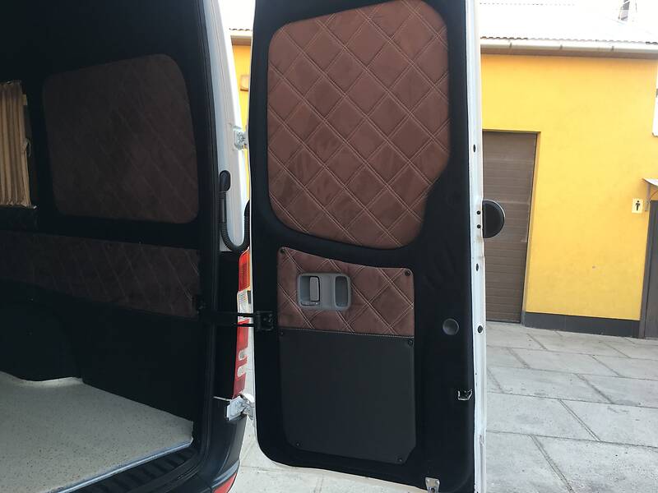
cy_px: 246
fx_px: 551
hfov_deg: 61.7
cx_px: 329
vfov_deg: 48.2
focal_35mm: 29
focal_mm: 4.2
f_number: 2.2
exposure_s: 1/50
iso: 25
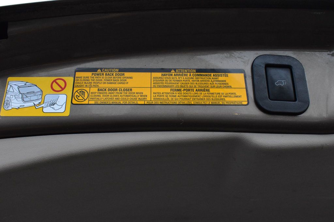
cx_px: 167
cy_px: 111
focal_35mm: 34
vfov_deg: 38.3
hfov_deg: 55.1
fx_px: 320
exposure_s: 1/50
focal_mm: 23
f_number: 8
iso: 2500
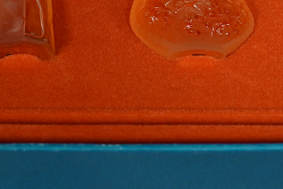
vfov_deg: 10.8
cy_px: -16
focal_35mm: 125
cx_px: 4
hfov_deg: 16.1
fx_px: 983
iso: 2500
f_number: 8
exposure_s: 1/160
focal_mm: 30
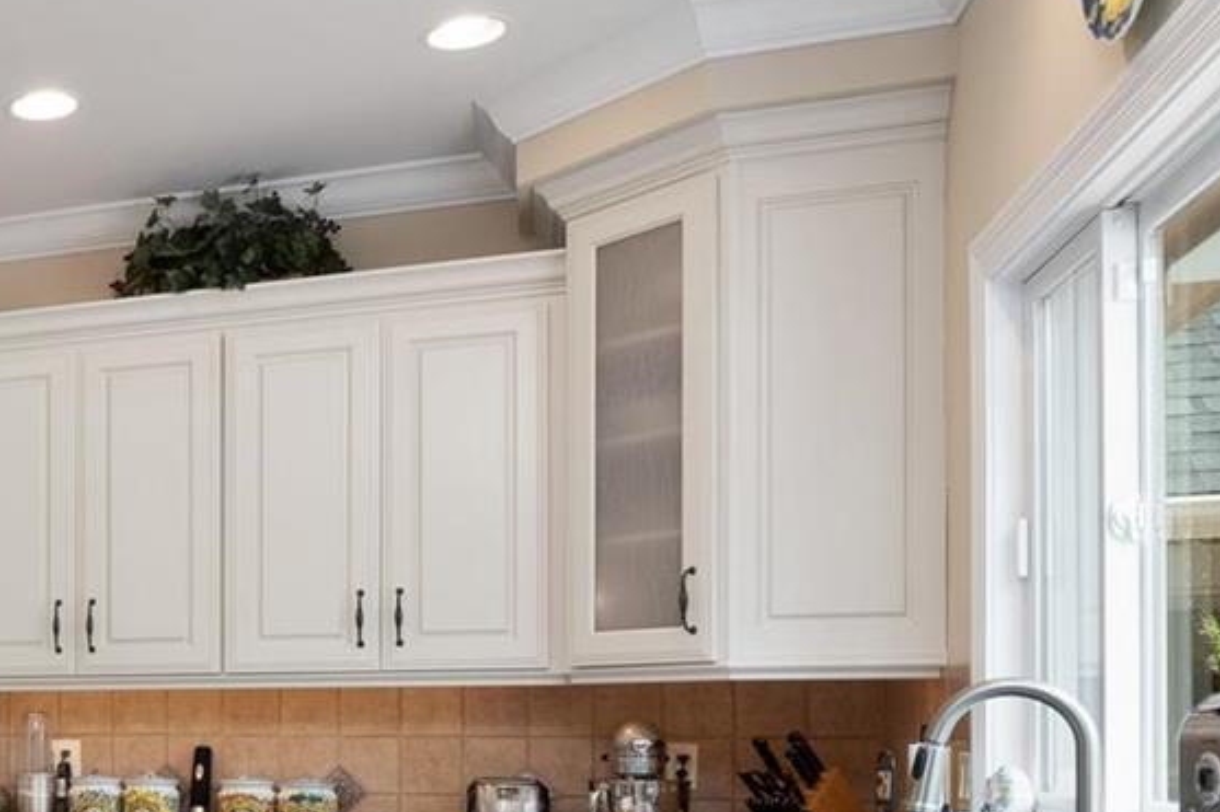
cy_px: 751
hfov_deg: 34.2
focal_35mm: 46
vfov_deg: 28.0
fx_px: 1558
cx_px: -252
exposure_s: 1/6
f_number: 8
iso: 400
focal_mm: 8
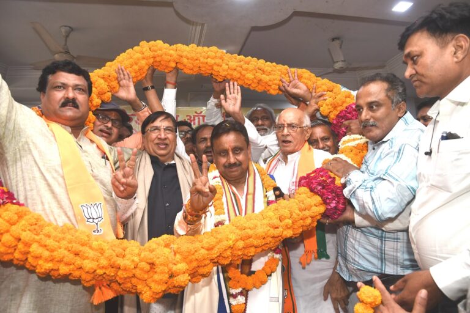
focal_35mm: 24
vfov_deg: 53.1
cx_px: 235
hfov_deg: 73.7
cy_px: 156
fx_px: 313
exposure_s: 1/250
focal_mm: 16
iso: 800
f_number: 4
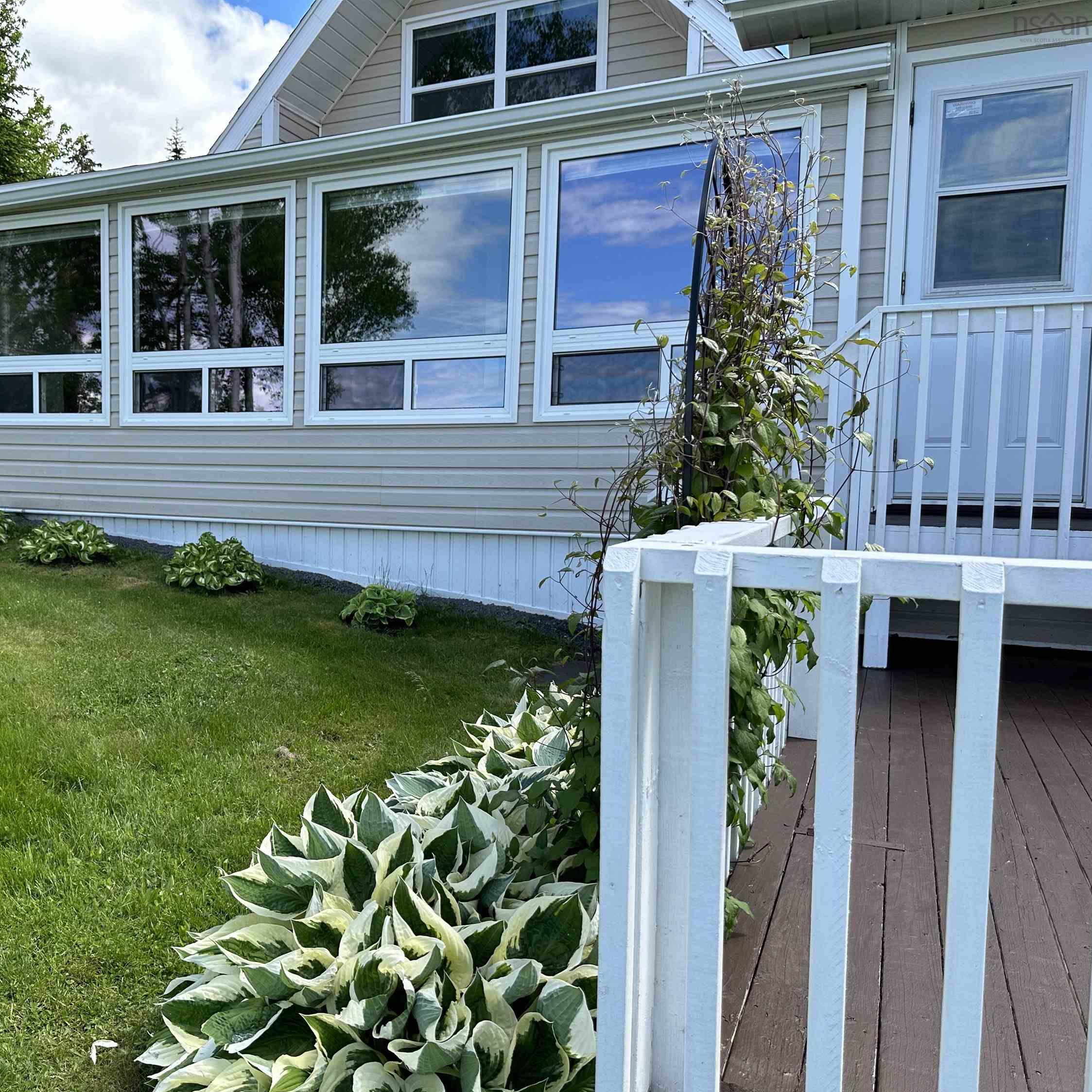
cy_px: 559
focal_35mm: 29
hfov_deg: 54.3
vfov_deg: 55.6
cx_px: 350
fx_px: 1035
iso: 80
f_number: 1.78
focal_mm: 6.86
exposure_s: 1/1321
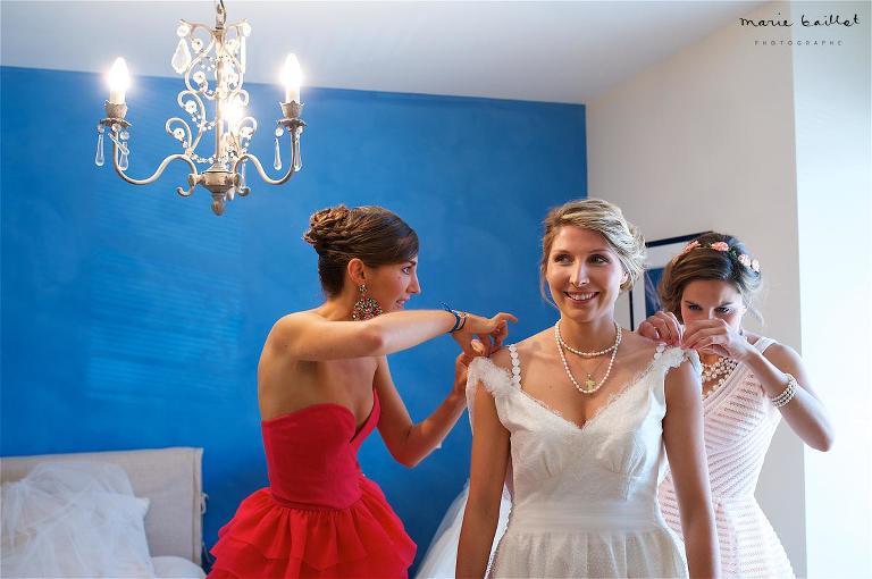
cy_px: 290
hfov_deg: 54.5
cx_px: 436
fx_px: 847
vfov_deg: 37.8
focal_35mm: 35
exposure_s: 1/80
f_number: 4
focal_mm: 35
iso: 1000
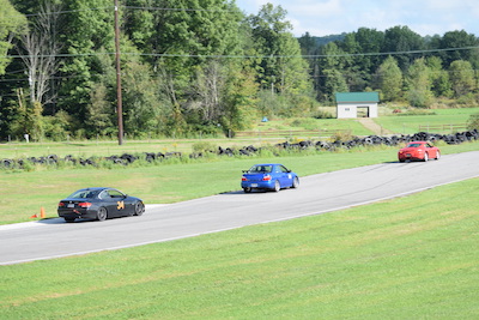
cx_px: 240
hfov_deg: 16.1
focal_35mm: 128
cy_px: 160
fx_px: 1697
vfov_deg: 10.8
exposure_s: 1/250
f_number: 6.3
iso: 125
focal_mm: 85
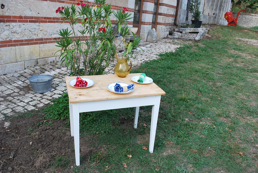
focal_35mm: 30
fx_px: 215
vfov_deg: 43.7
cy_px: 86
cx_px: 129
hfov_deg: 61.9
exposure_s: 1/125
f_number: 5.6
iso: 180
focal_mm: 20
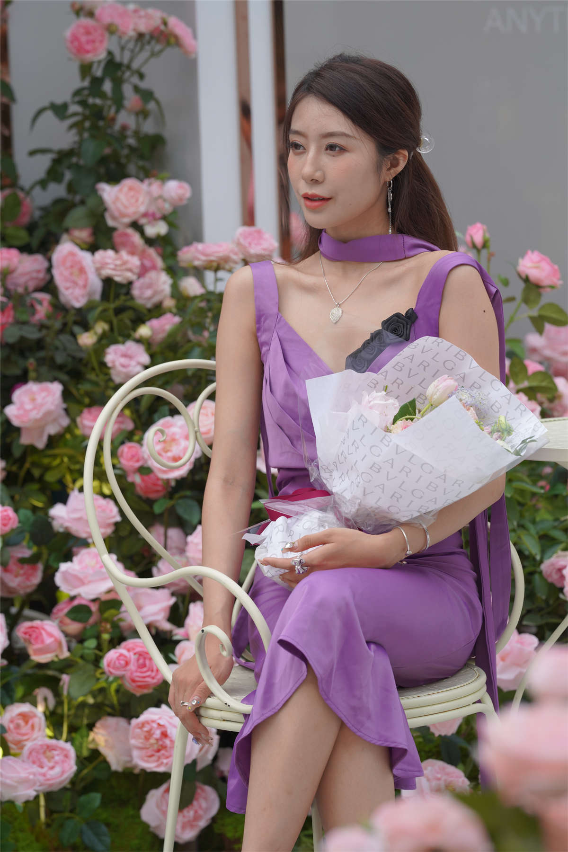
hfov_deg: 10.2
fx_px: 3195
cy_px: 426
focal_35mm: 135
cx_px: 284
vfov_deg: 15.2
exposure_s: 1/500
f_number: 4.5
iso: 400
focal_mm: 135
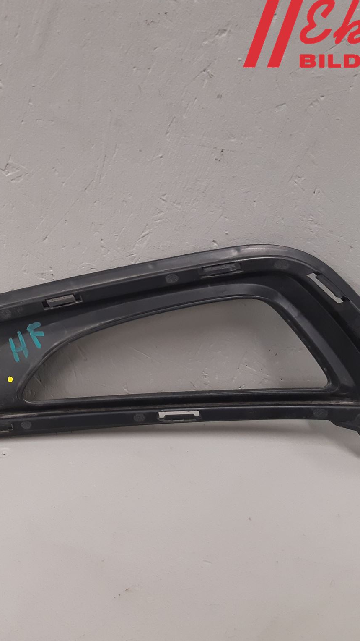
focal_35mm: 38
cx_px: 71
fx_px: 645
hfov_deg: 30.4
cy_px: 319
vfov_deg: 52.8
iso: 160
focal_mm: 3.93
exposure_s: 1/50
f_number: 1.7
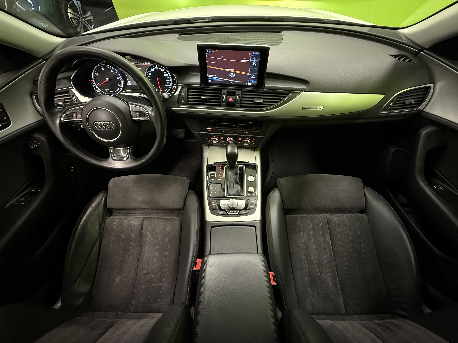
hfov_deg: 102.1
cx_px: 229
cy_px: 172
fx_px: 185
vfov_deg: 85.7
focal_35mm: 14
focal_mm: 2.22
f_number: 2.2
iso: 800
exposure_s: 1/50
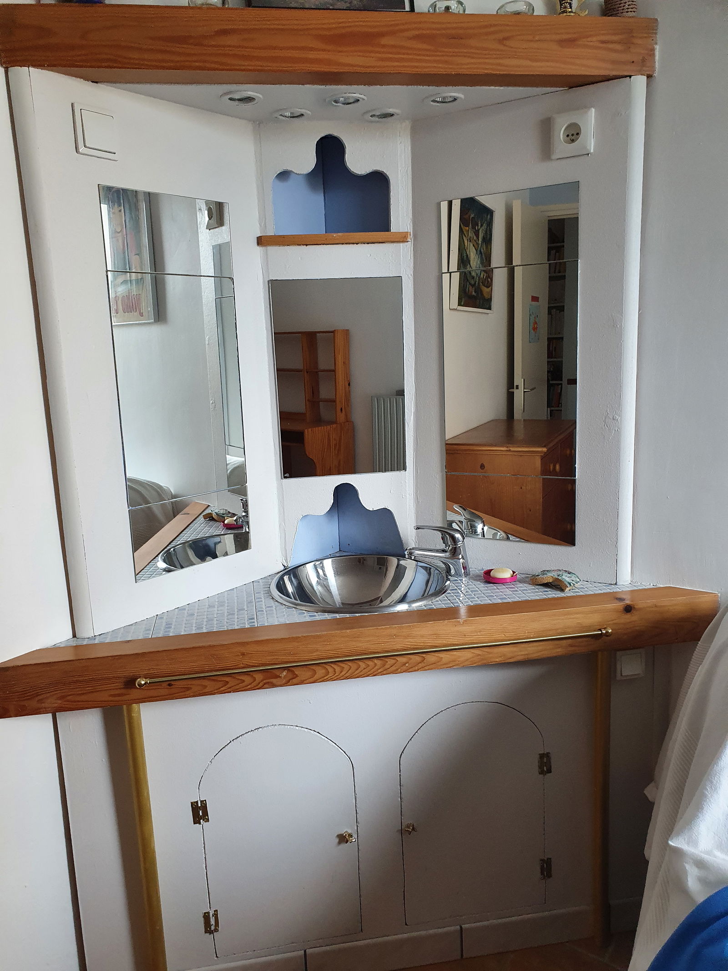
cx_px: 364
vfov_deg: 67.3
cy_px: 486
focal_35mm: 26
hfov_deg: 53.1
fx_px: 729
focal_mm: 4.32
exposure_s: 1/120
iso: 320
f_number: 2.4
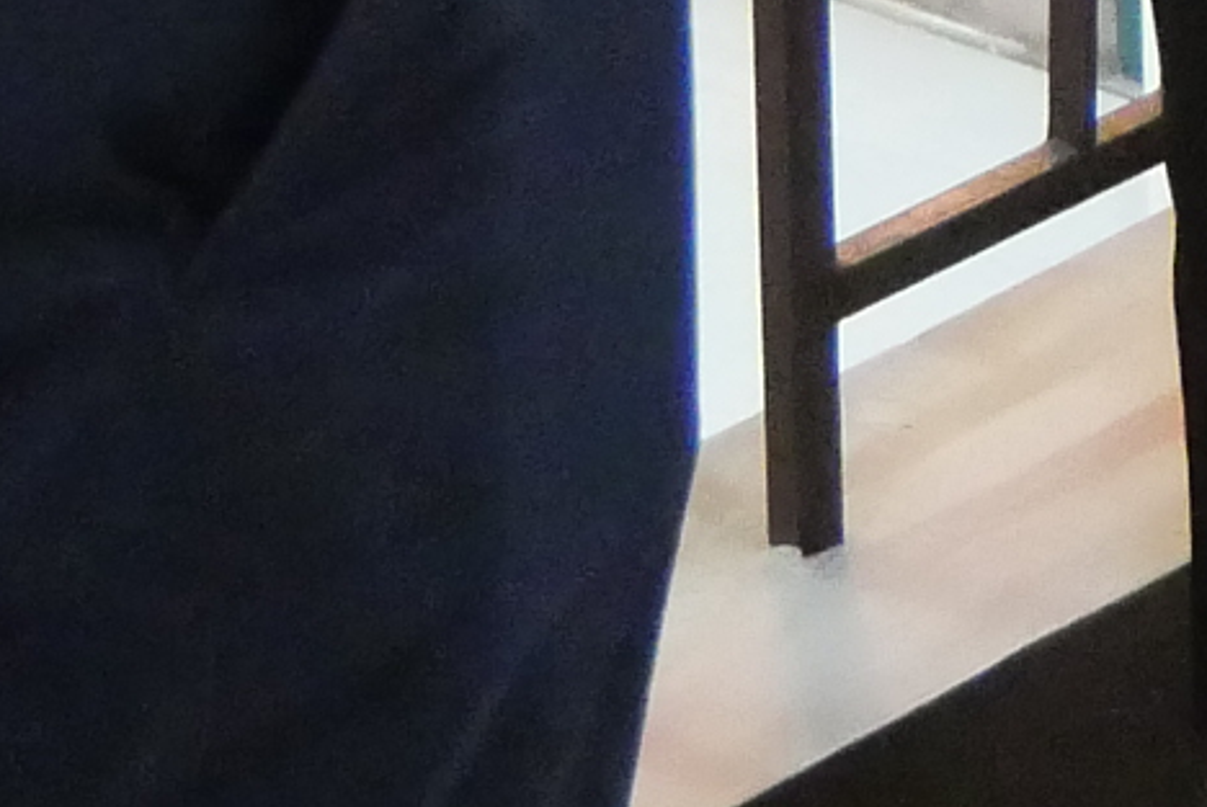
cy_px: -1913
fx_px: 7718
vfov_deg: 5.5
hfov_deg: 8.0
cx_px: 3232
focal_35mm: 230
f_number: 3.6
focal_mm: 14
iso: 3200
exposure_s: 1/30
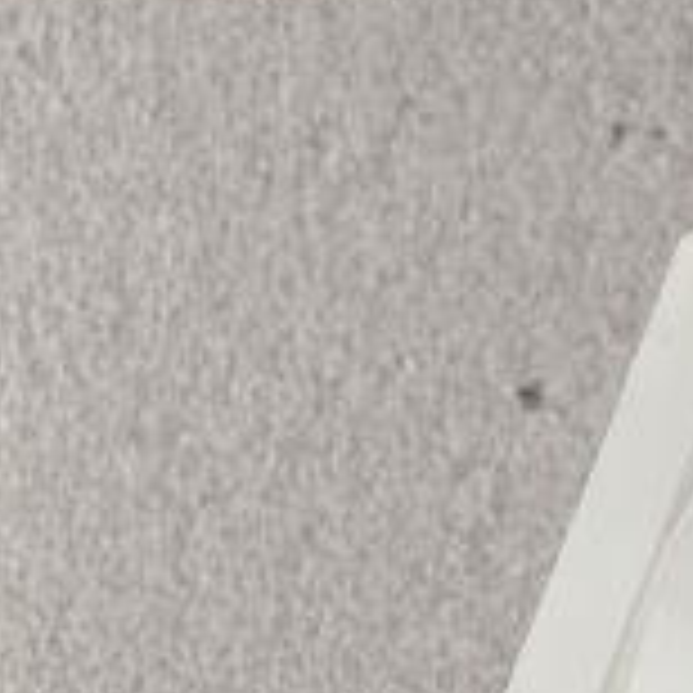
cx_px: 1238
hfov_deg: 10.0
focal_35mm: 165
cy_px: 830
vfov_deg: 10.4
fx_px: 3737
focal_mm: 50
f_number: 11
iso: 1600
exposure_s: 1/125
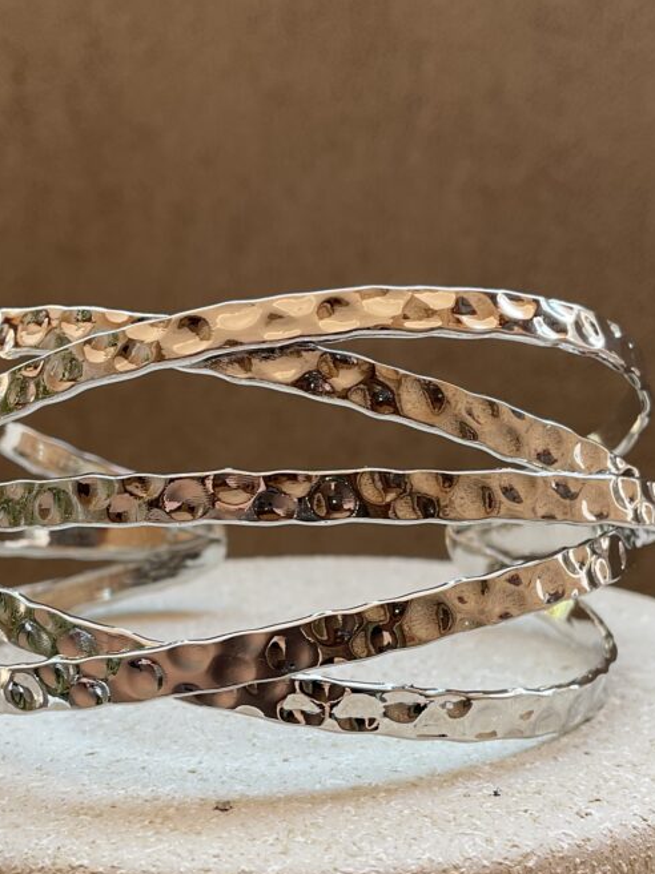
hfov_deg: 27.5
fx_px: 1338
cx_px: 292
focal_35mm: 53
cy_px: 551
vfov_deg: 36.0
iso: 20
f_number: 1.8
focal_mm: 3
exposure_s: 1/120
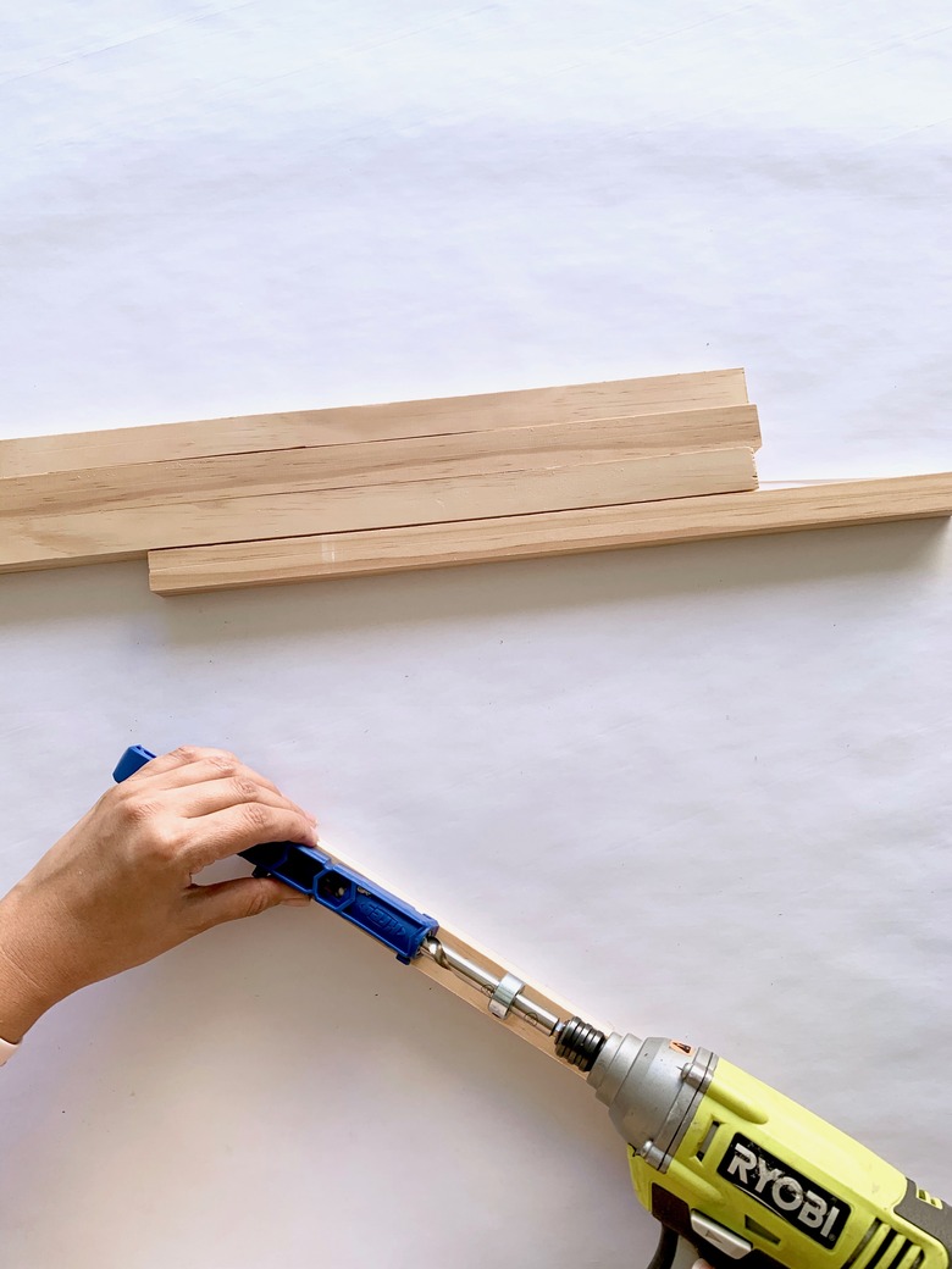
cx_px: 476
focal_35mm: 26
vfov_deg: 67.3
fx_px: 953
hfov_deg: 53.1
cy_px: 634
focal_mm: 4.25
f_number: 1.8
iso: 25
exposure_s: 1/230
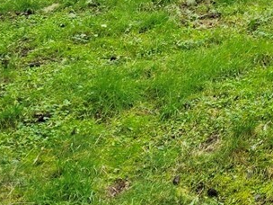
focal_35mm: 121
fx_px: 954
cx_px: 504
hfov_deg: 14.2
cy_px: -307
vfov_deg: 10.4
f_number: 1.8
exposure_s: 1/180
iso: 40
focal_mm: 5.4
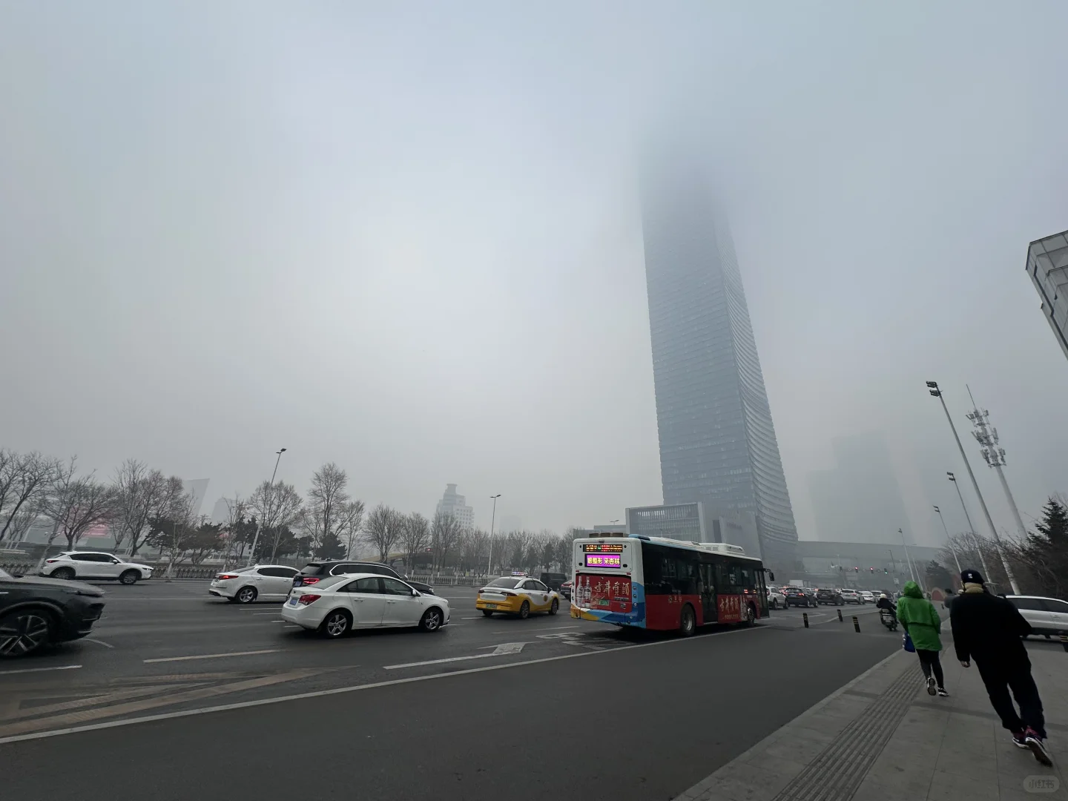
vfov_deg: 85.7
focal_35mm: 14
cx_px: 534
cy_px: 400
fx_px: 432
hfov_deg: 102.1
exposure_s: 1/463
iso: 40
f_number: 2.2
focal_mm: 2.22
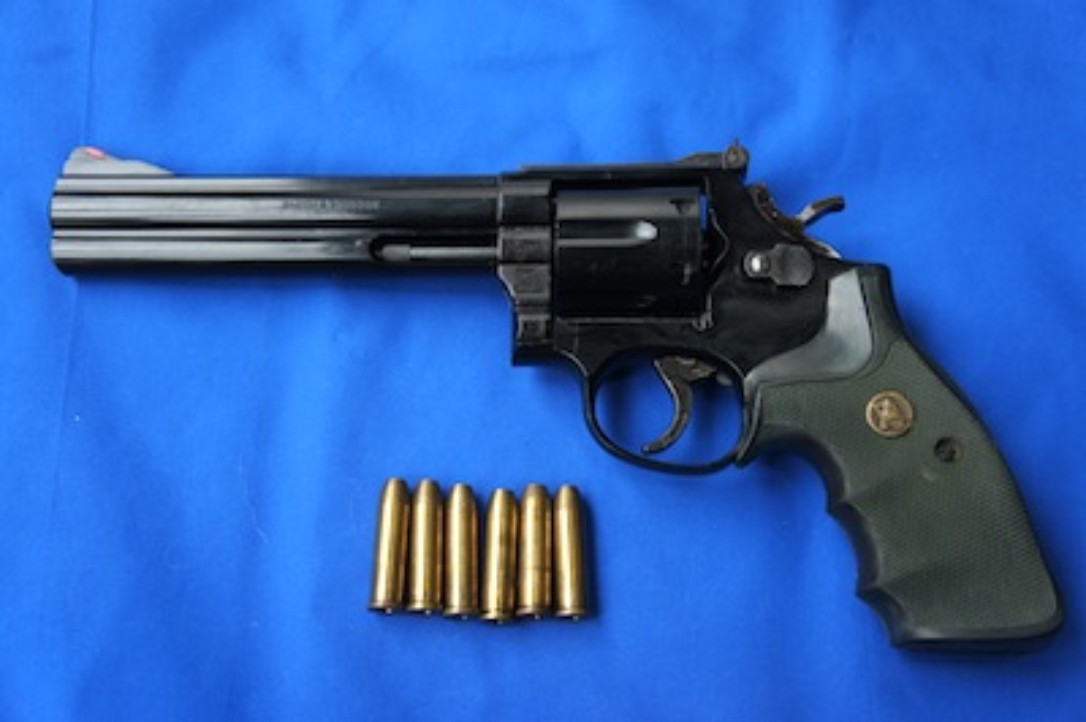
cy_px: 361
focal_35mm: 44
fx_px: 1311
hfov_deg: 45.0
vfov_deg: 30.8
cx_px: 543
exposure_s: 1/50
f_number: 4
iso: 200
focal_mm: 29
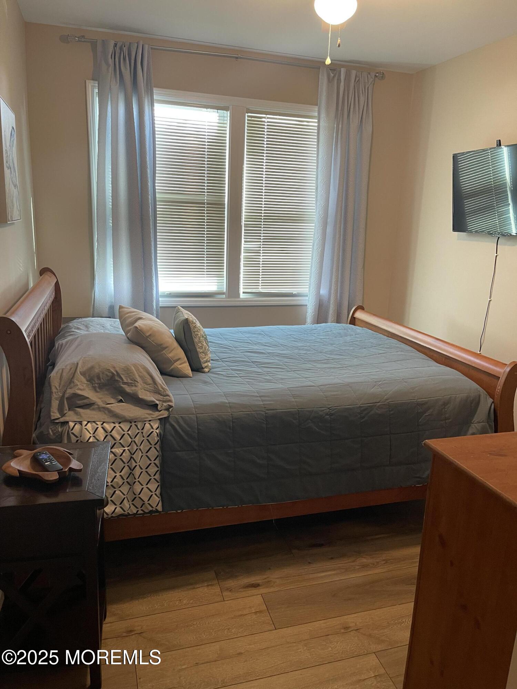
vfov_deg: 69.4
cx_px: 258
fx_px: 498
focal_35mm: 25
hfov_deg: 54.9
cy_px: 344
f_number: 1.6
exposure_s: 1/60
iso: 200
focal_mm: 5.1
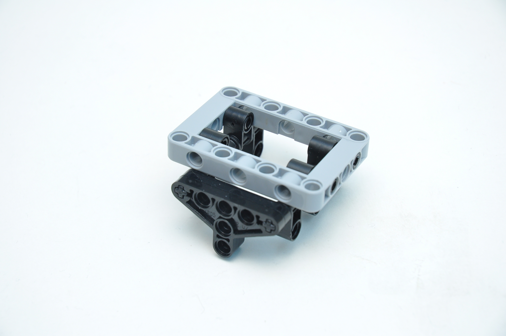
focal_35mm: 105
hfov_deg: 19.5
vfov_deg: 13.0
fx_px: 1474
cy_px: 168
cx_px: 253
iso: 400
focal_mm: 70
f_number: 7.1
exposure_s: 1/60
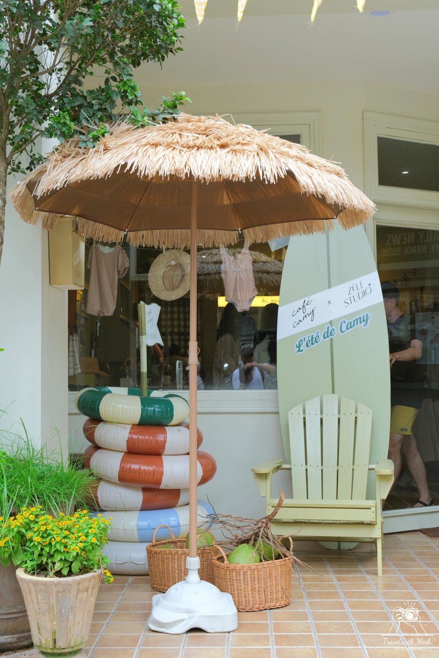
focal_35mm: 47
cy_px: 329
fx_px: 860
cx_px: 220
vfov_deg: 41.9
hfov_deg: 28.6
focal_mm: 31
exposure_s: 1/340
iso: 800
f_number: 5
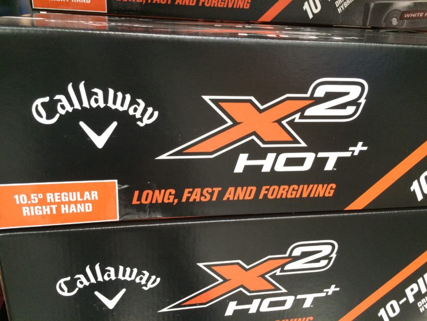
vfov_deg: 48.2
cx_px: 214
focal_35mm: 29
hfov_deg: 61.7
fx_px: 358
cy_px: 160
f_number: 2.2
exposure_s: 1/30
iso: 160
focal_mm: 4.15
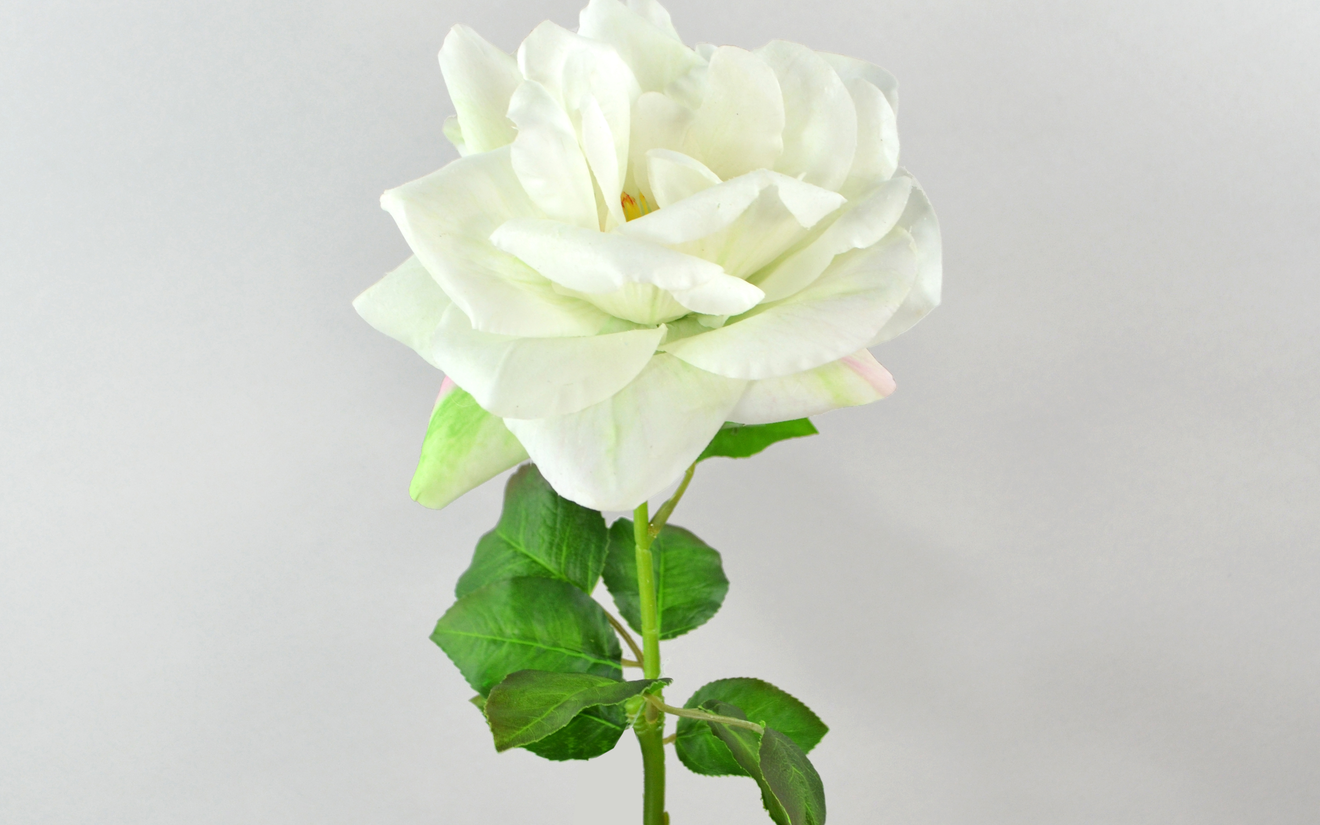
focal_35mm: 37
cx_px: 659
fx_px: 1331
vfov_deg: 34.4
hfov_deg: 52.7
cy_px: 404
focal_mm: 24
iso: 400
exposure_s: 1/125
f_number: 5.6
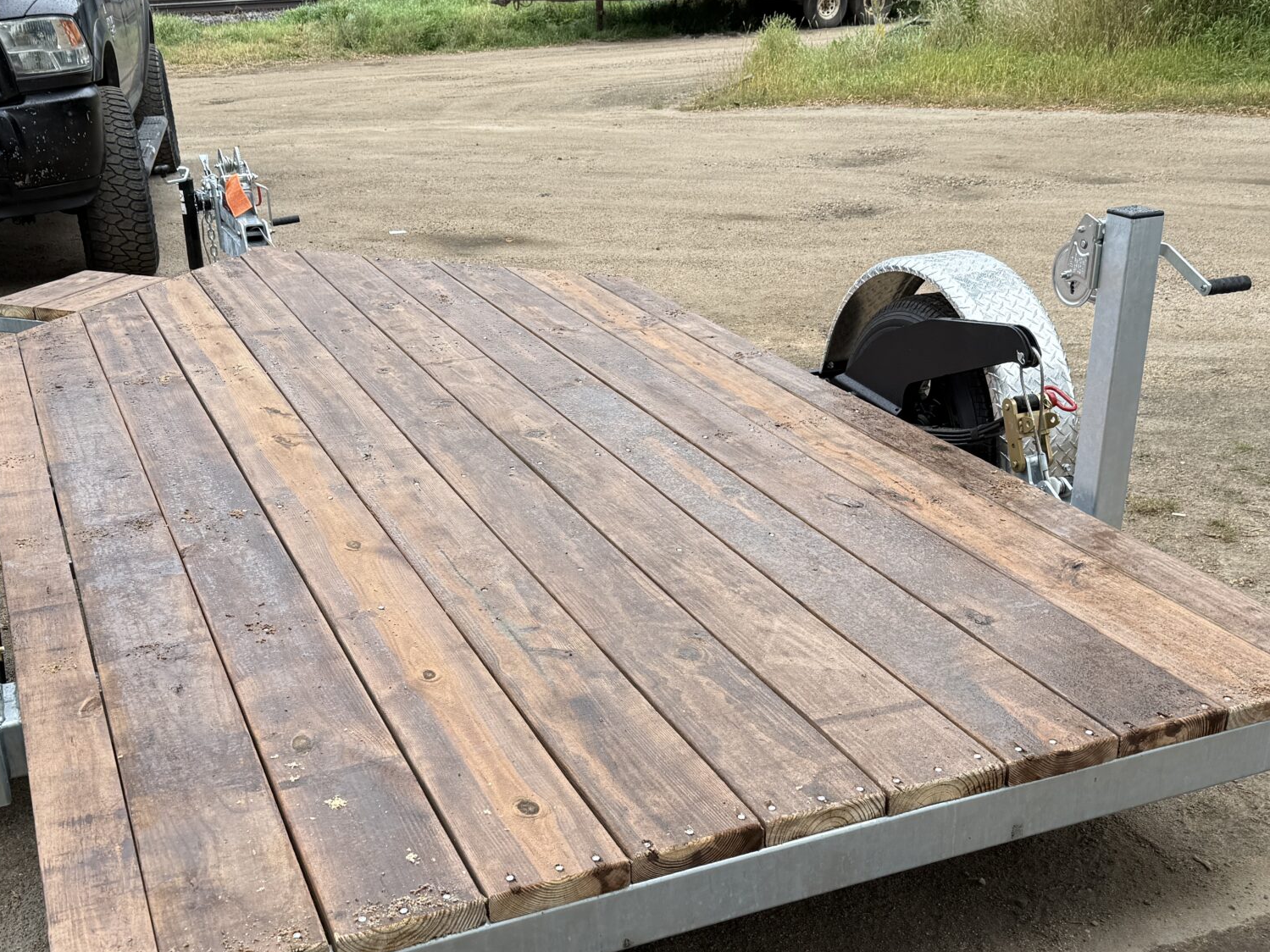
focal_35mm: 41
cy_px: 606
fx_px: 1504
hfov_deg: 45.8
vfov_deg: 34.9
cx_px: 606
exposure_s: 1/338
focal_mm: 6.76
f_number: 1.78
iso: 80
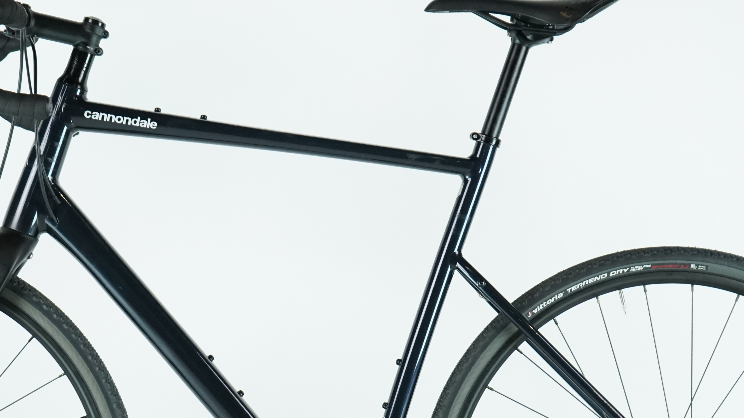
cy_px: 339
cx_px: 264
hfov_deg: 17.0
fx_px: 2486
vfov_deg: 9.6
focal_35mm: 126
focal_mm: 67
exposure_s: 1/200
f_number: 5.6
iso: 2000
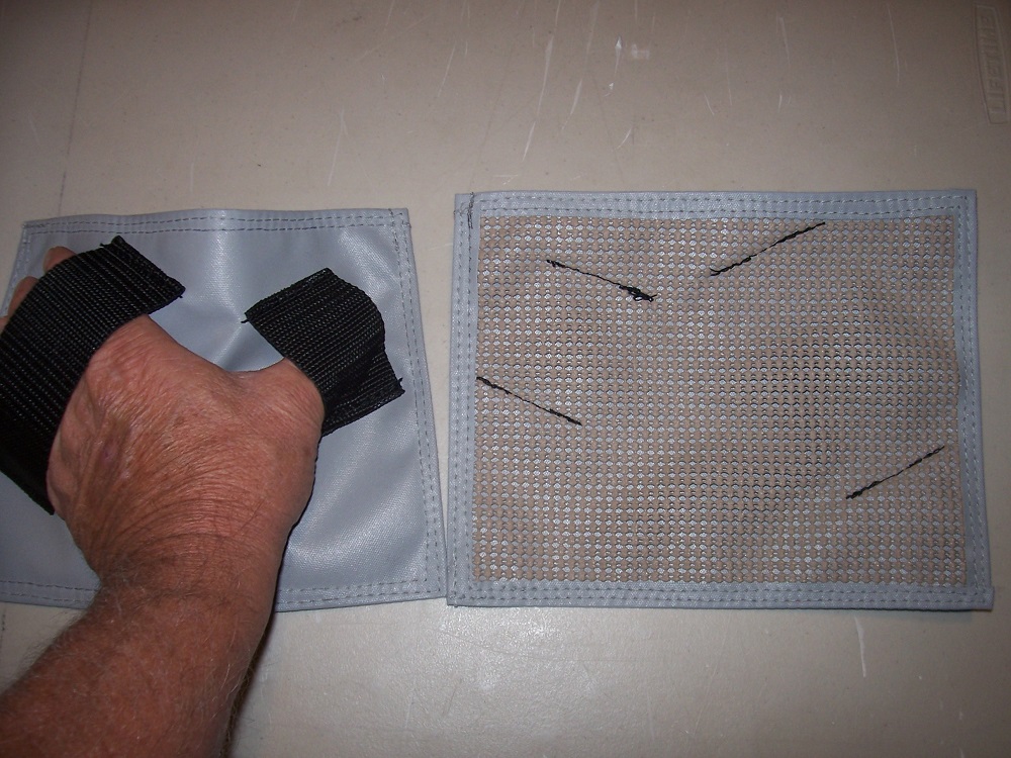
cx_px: 506
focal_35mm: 34
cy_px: 379
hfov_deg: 54.0
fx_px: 993
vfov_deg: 41.8
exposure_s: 1/60
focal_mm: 5.6
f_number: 2.7
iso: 80
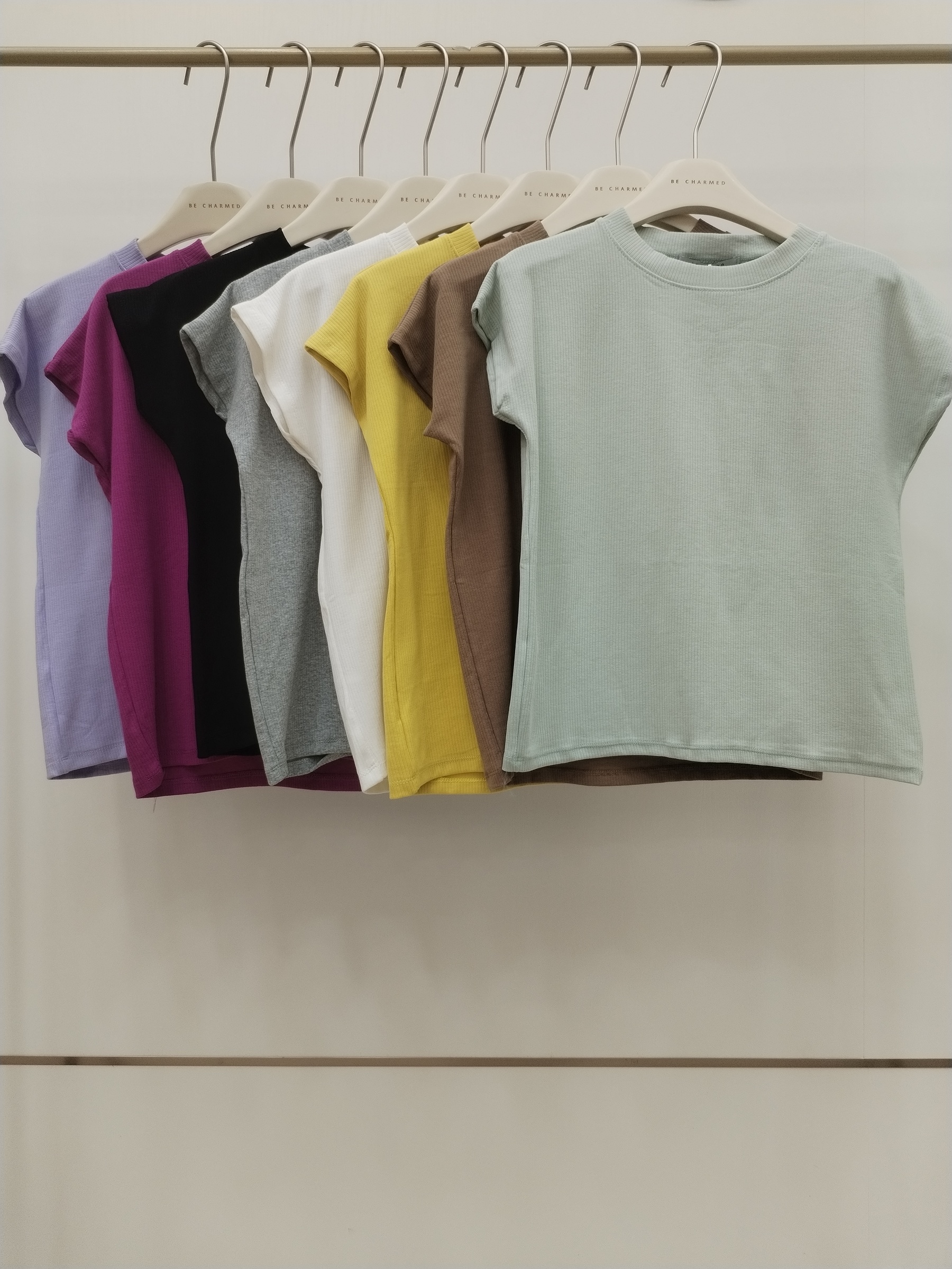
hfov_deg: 48.2
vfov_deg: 61.7
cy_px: 634
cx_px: 476
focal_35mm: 29
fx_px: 1063
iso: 179
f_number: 1.8
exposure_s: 1/100
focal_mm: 4.75
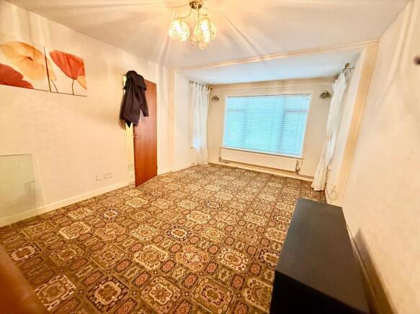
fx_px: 170
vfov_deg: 85.7
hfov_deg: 102.1
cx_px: 210
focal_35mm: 14
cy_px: 157
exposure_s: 1/50
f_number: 2.2
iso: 640
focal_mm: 2.22
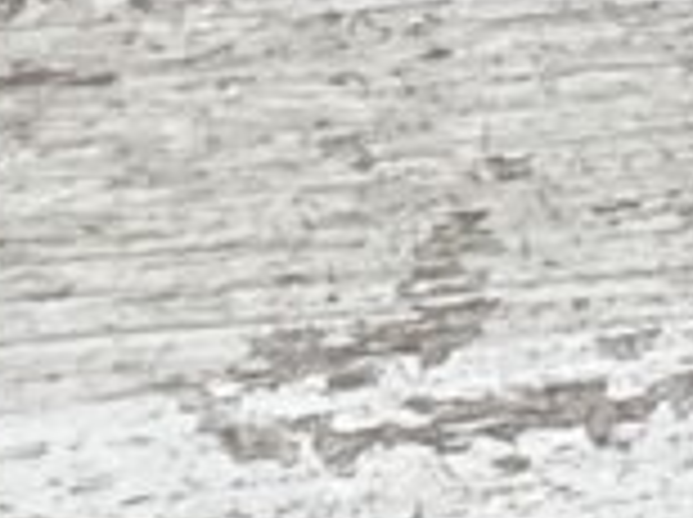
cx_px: -1148
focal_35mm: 193
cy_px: 1595
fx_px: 3858
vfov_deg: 6.9
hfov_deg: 8.9
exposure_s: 1/142
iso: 16
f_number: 1.8
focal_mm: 3
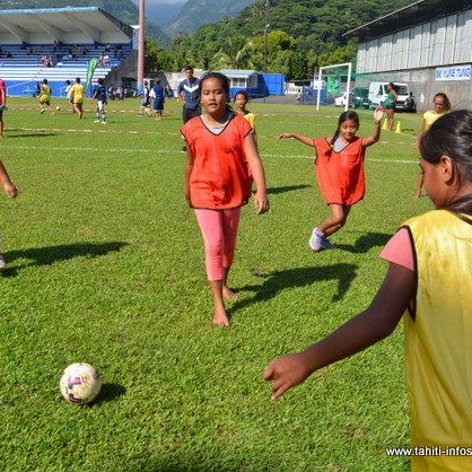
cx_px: 157
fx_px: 663
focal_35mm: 43
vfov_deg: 39.2
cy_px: 232
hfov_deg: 38.7
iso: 100
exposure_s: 1/250
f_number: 8
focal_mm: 22
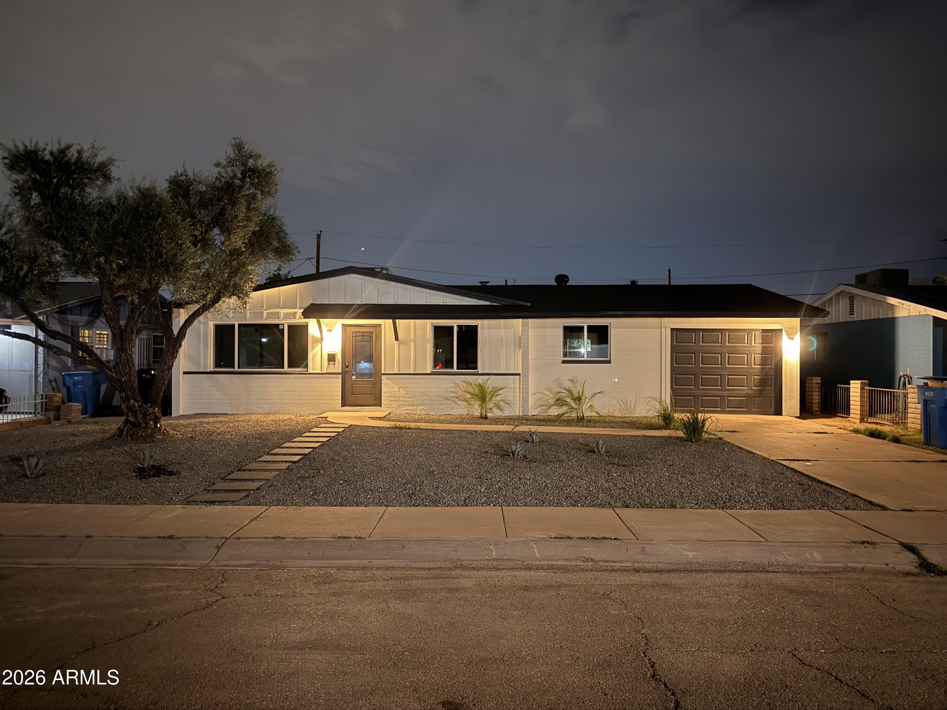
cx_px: 474
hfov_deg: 71.6
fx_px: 657
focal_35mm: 24
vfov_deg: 56.8
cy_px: 355
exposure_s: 1/9
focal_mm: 6.76
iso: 1600
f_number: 1.78
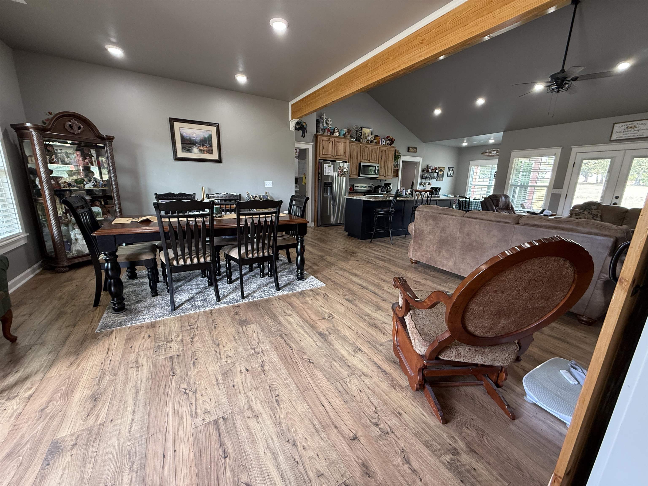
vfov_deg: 85.7
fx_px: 262
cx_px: 324
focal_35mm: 14
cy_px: 243
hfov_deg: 102.1
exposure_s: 1/60
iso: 200
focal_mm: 2.22
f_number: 2.2
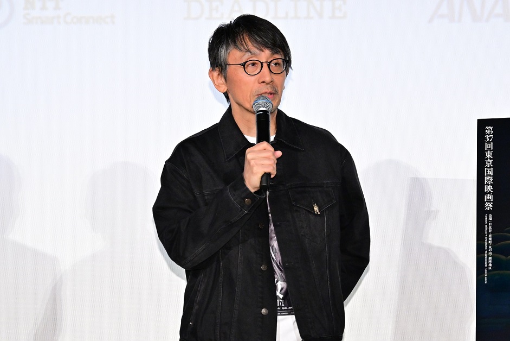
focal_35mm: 147
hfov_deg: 14.0
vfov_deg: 9.3
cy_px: 170
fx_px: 2083
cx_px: 255
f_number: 6.3
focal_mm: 98
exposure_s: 1/200
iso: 3200
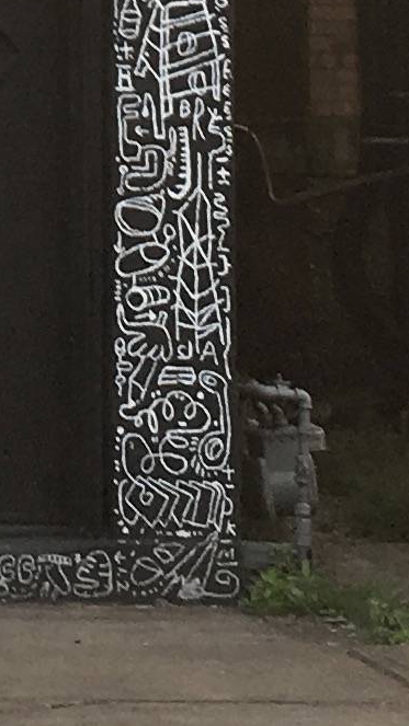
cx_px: -469
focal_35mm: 192
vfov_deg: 10.5
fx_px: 3701
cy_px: -629
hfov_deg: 6.1
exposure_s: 1/234
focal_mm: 4.15
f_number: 2.2
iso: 25
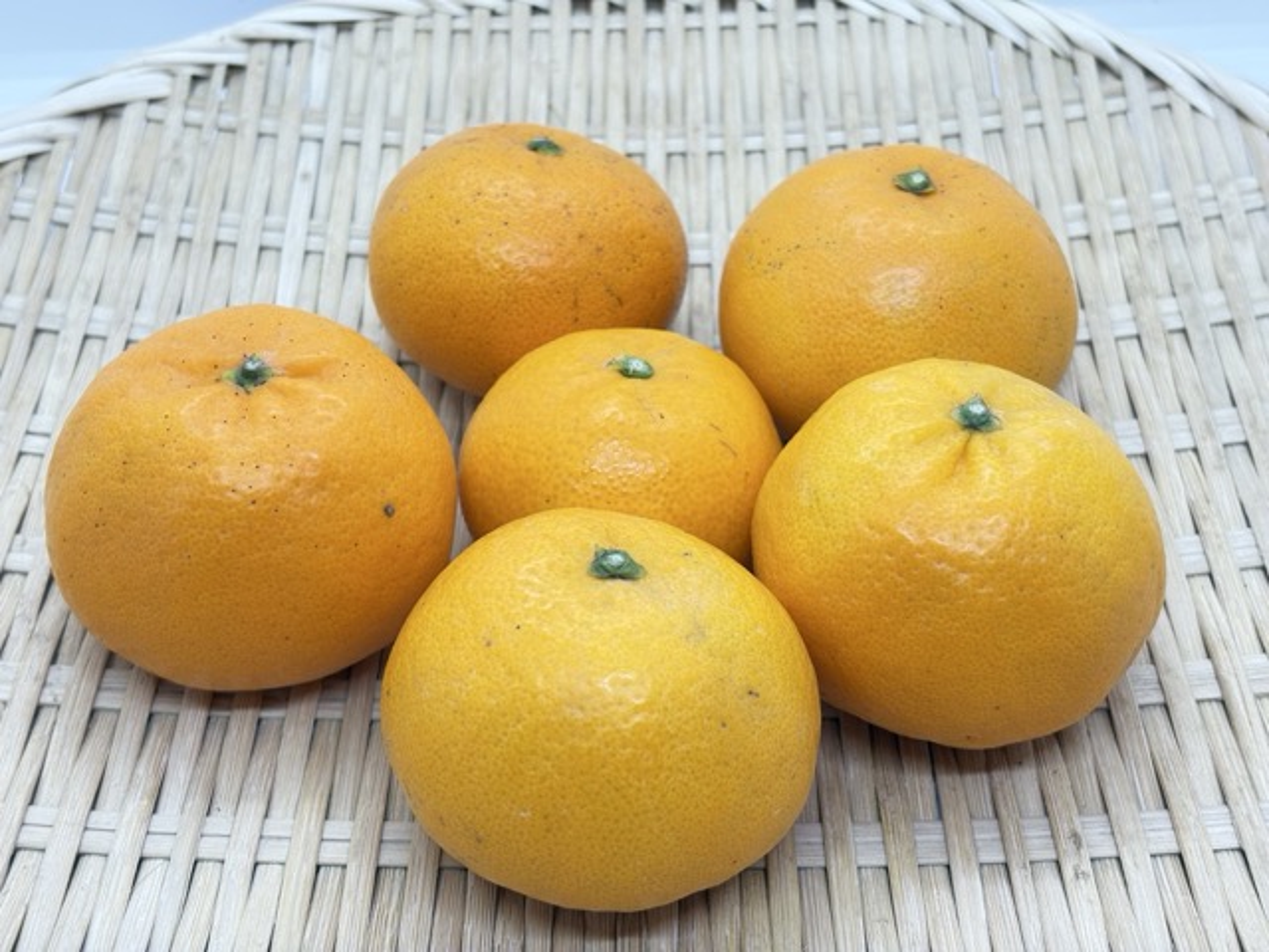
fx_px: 1906
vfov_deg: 28.0
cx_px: 634
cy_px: 476
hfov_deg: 36.8
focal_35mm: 52
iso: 64
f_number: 1.6
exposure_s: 1/120
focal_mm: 5.96
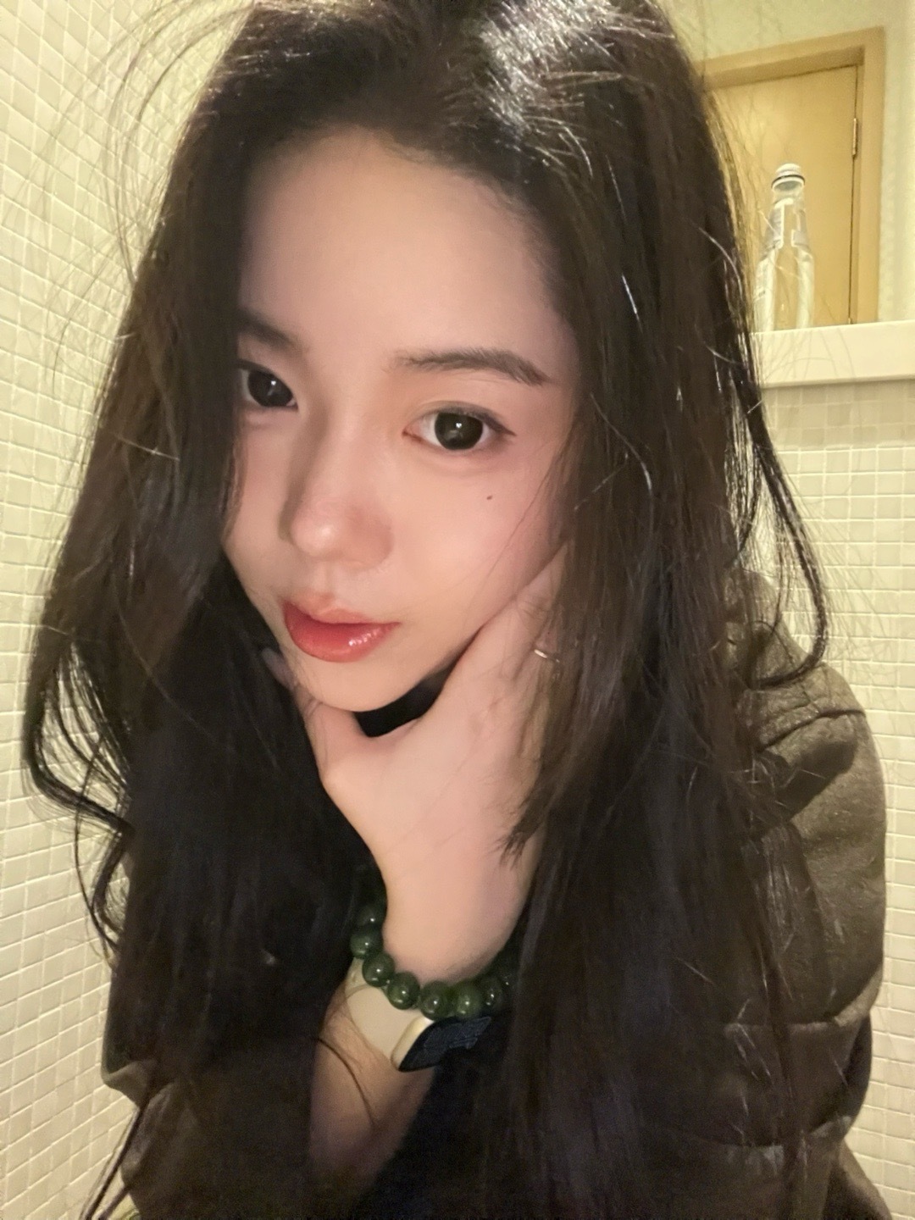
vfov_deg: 67.3
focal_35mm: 26
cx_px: 458
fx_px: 916
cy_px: 610
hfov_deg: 53.1
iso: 125
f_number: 1.5
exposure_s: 1/60
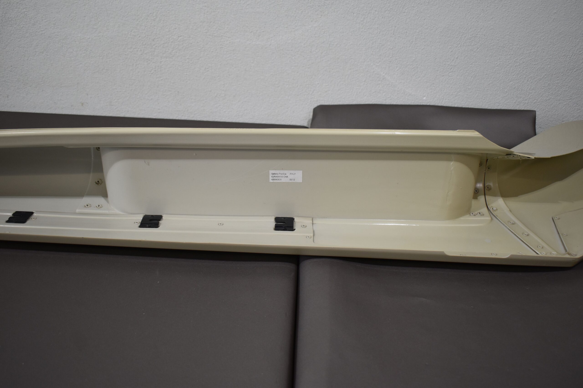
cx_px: 292
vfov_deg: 36.9
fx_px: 583
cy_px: 194
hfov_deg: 53.1
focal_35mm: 36
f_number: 4
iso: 560
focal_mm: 24
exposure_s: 1/250
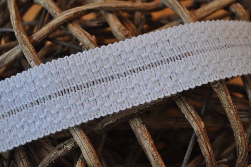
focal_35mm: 69
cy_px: 84
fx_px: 480
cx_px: 126
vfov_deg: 19.7
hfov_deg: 29.3
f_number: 5
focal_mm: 46
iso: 640
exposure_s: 1/60
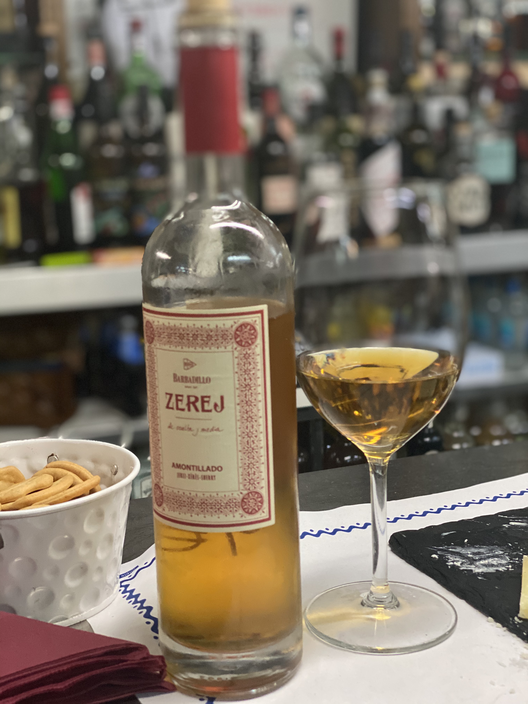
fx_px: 1058
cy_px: 352
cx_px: 264
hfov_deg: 28.0
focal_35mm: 52
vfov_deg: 36.8
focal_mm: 6
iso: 200
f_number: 2
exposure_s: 1/100
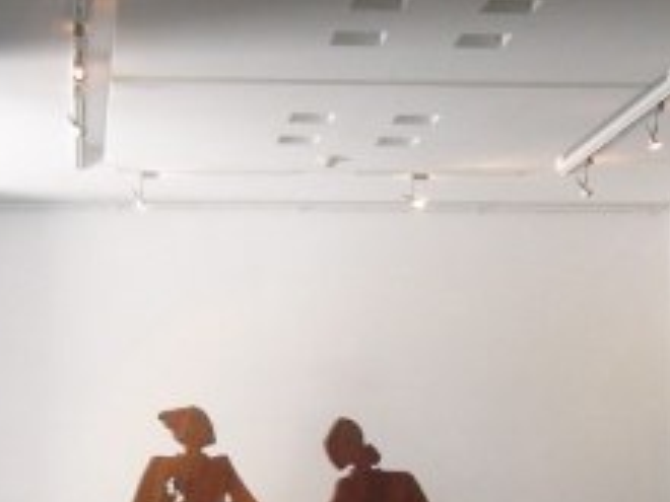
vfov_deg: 16.4
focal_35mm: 89
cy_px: 441
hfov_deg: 22.0
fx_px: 1723
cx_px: 414
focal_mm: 5.8
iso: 150
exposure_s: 1/30
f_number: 2.8
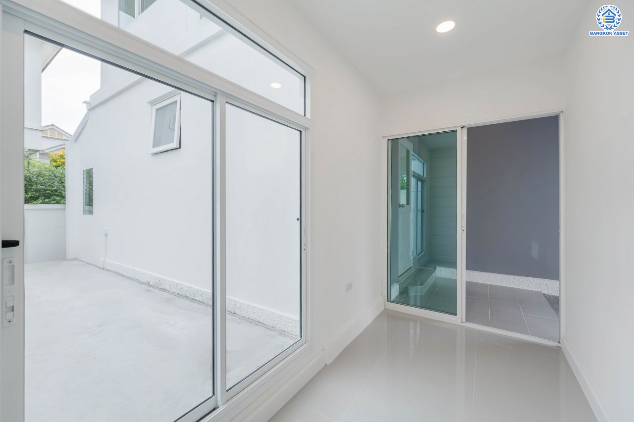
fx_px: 282
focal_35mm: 16
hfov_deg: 96.8
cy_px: 211
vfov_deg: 73.7
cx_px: 317
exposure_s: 1/100
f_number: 5.6
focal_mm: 16
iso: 100
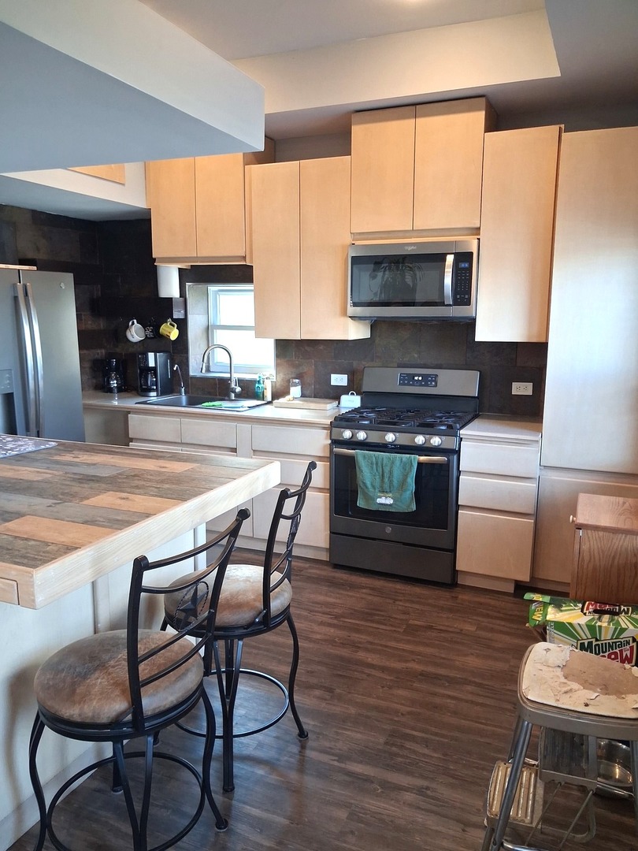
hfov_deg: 51.4
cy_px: 426
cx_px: 319
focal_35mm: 27
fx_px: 664
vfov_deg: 65.3
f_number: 1.8
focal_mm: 4
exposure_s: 1/50
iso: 400
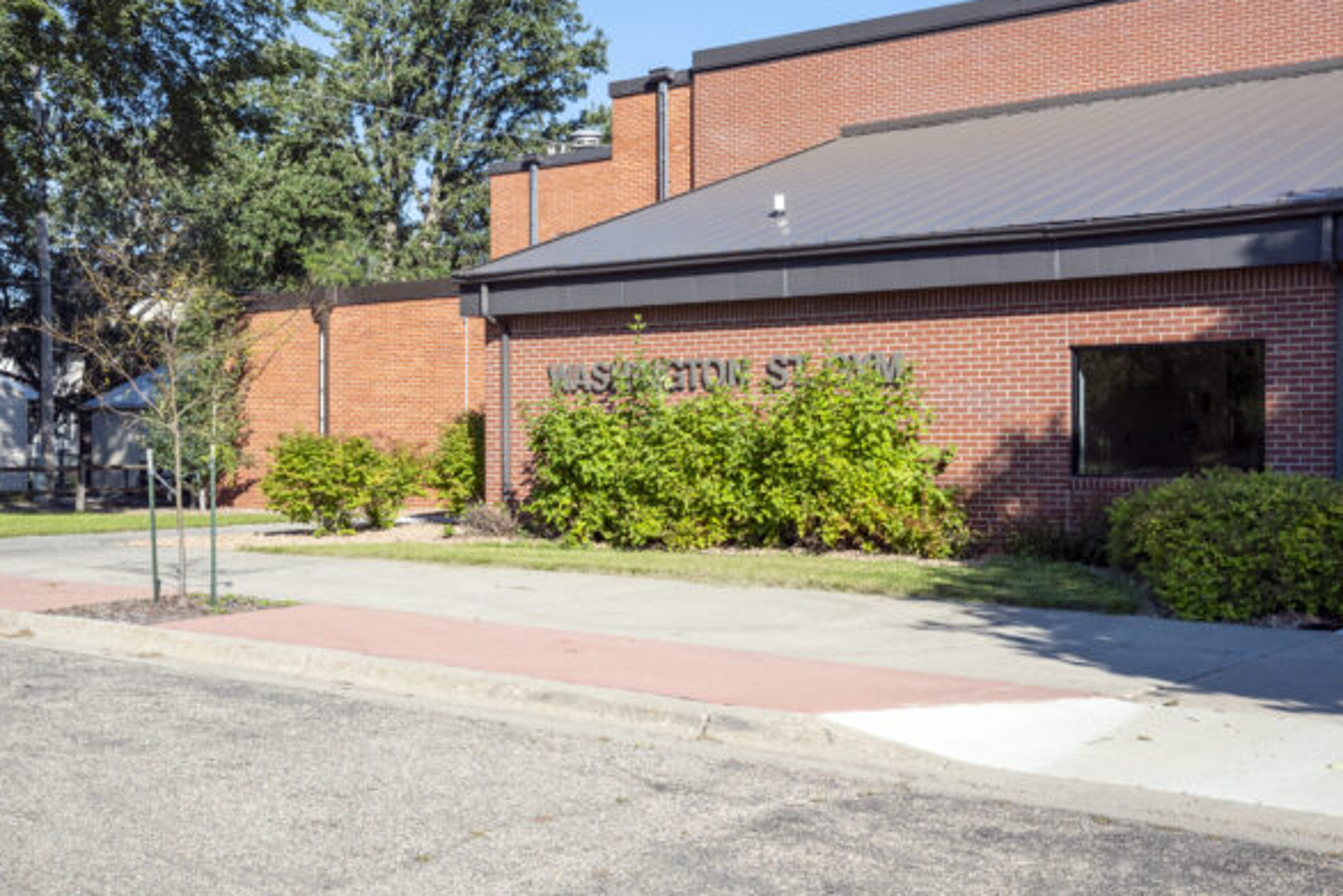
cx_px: 662
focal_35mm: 43
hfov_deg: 45.4
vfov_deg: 31.2
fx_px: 1604
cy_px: 447
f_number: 14
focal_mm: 42
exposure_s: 1/800
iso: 1000
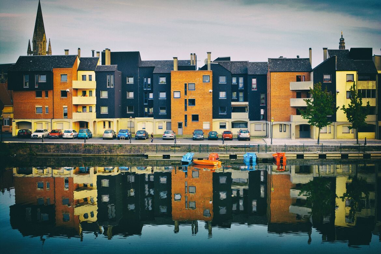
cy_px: 127
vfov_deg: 25.7
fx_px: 555
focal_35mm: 52
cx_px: 190
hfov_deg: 37.9
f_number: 4.8
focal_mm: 35
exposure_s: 1/90
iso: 400
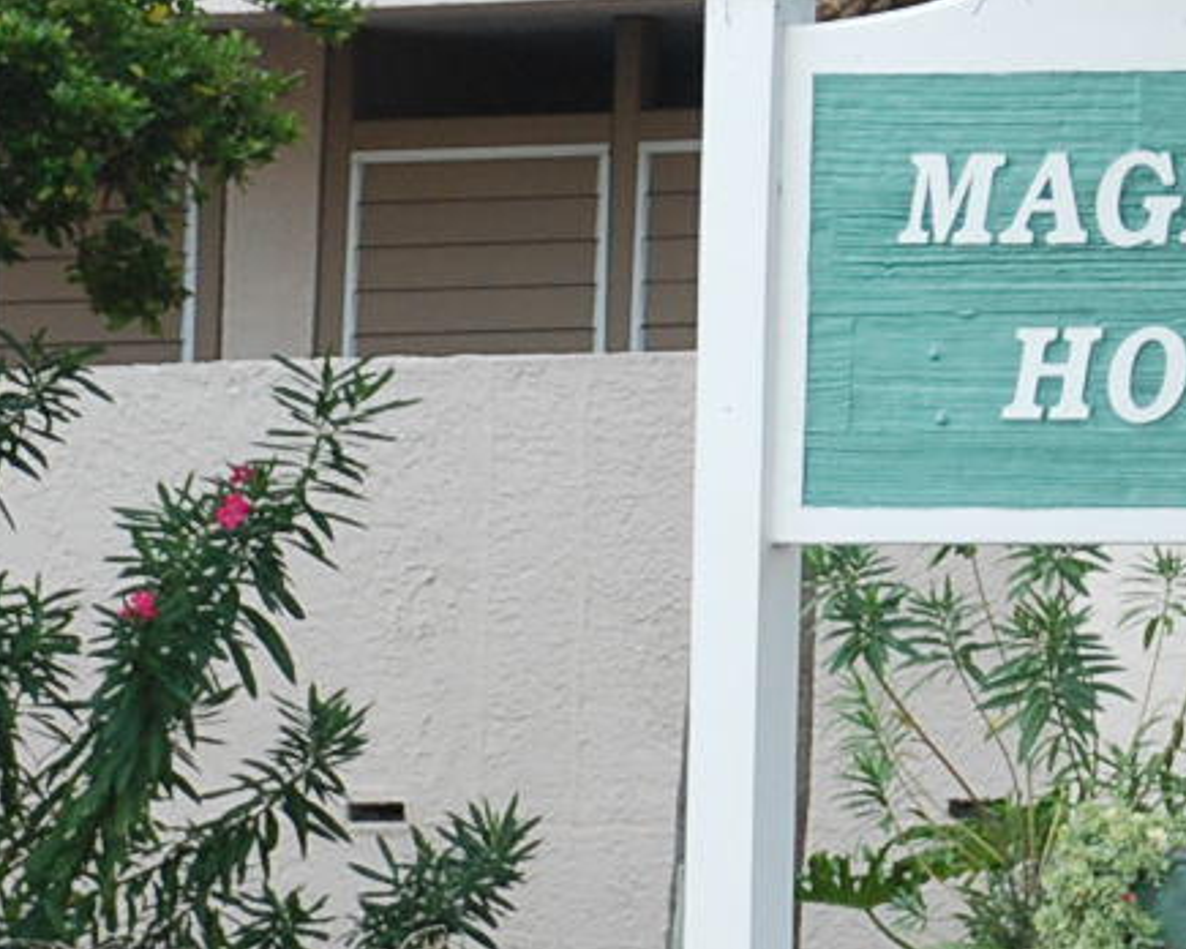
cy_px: -644
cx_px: 1491
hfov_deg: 4.7
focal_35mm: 414
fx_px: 14532
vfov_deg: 3.7
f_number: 5.3
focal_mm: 66
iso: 250
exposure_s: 1/125
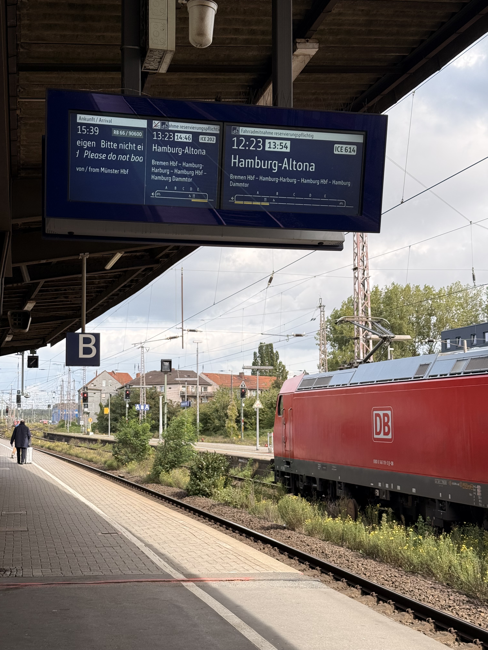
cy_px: 325
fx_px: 902
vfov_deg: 39.7
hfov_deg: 30.3
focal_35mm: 48
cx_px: 244
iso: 64
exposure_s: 1/1838
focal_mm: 6.76
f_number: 1.78
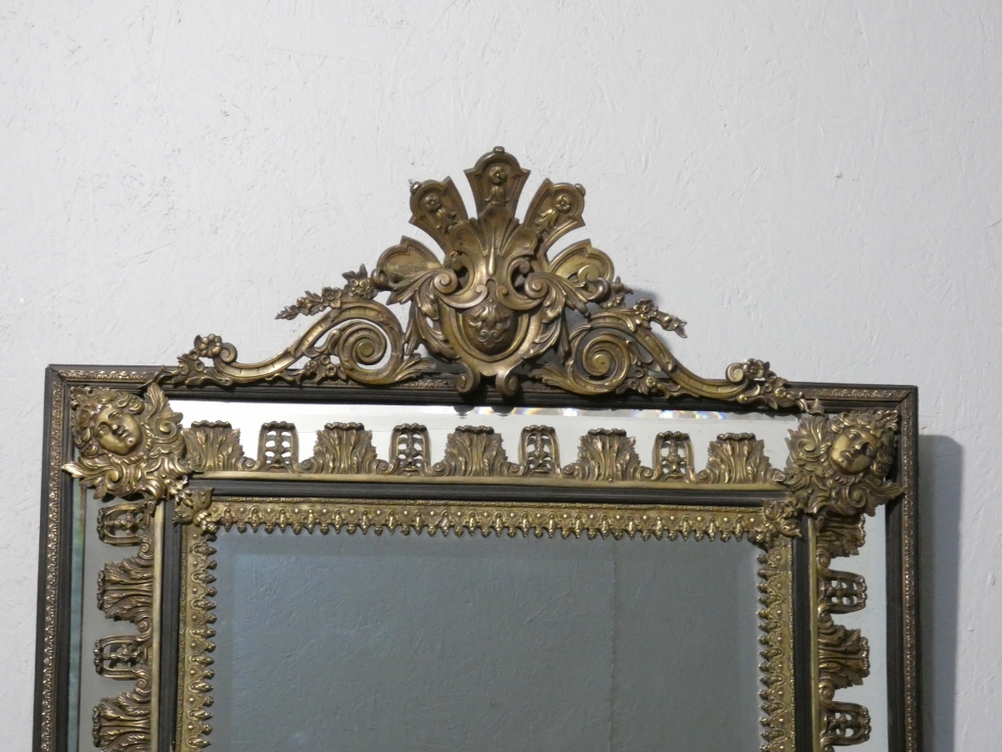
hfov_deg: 17.1
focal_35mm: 115
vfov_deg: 12.9
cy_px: 376
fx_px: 3329
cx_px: 501
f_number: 5
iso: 1250
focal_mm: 20.5
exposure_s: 1/80
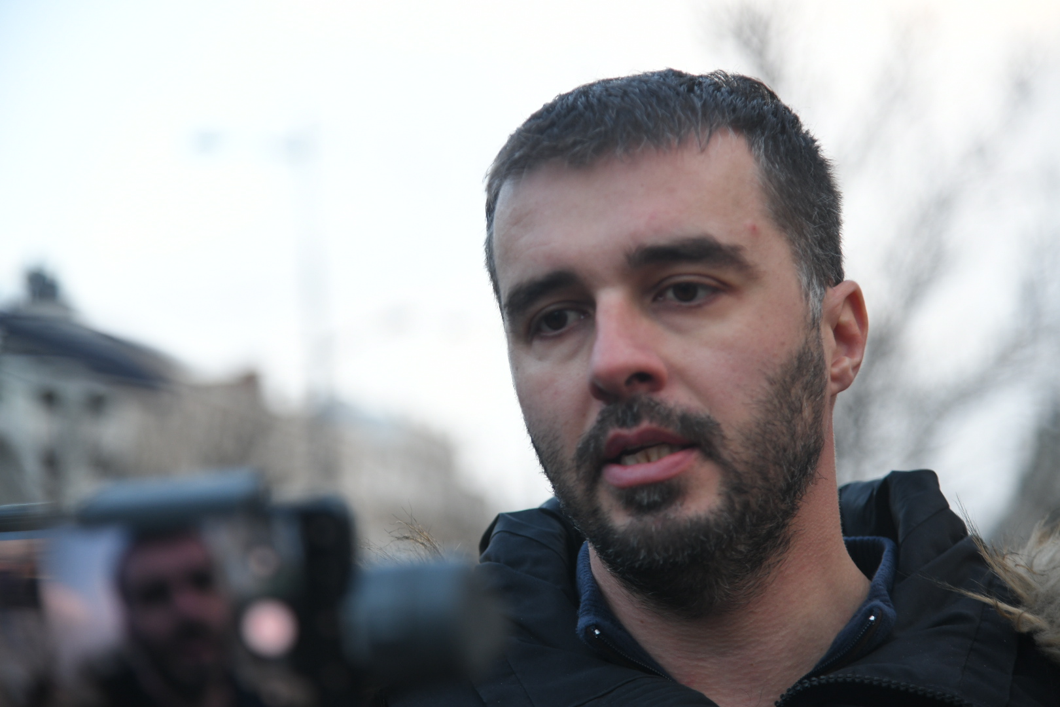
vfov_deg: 14.0
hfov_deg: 20.8
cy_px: 354
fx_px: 2885
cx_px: 530
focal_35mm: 98
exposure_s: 1/200
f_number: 4
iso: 800
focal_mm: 98
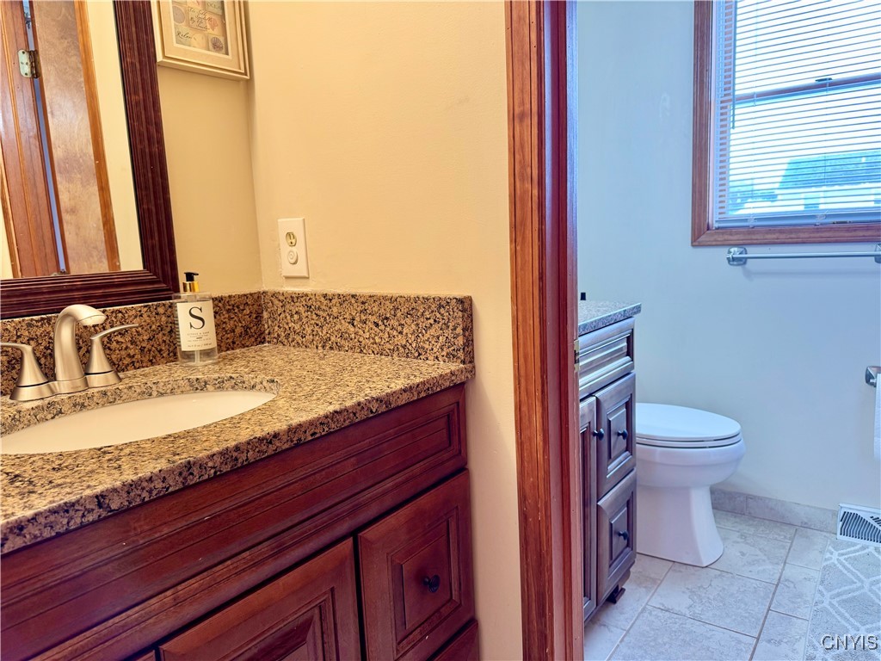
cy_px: 330
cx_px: 440
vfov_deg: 56.8
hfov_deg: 71.6
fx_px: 611
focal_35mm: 24
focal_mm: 6.76
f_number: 1.78
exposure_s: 1/60
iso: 125
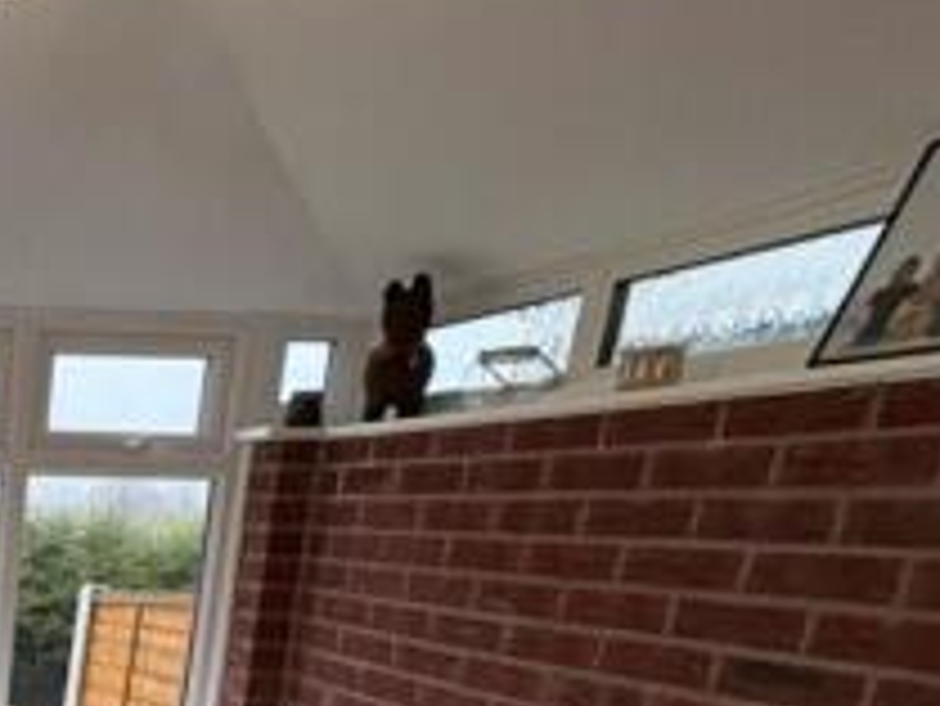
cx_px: -261
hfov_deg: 34.7
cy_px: 785
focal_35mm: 39
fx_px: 1060
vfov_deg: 32.3
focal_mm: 2.22
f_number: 2.2
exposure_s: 1/100
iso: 125
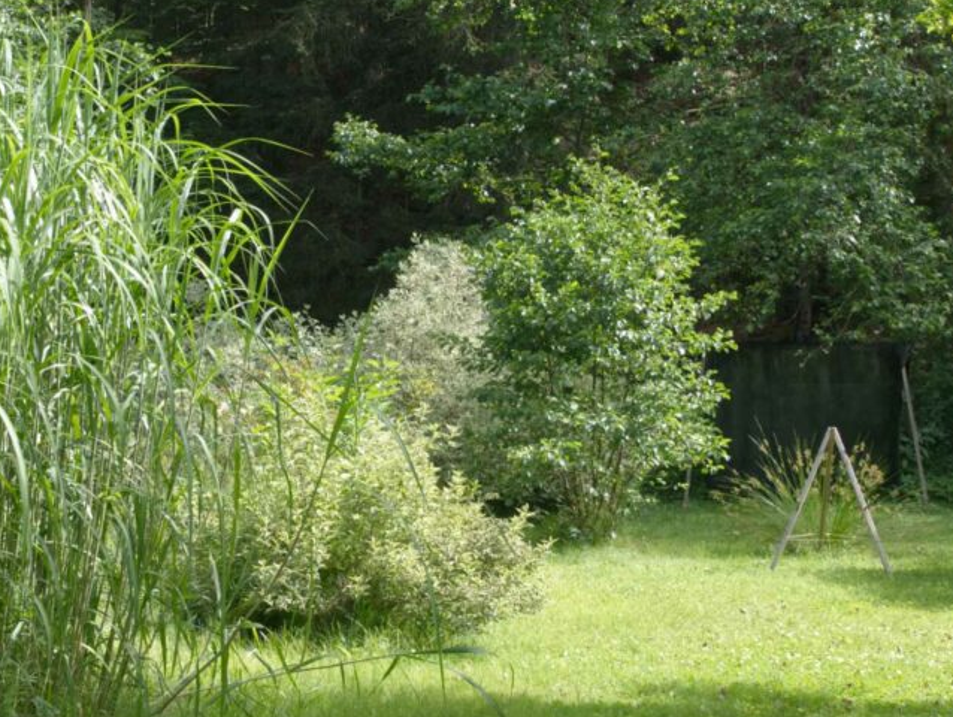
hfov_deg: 25.2
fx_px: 2122
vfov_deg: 19.2
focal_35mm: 77
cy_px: 351
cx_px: 306
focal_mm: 24
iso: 200
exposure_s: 1/60
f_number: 8
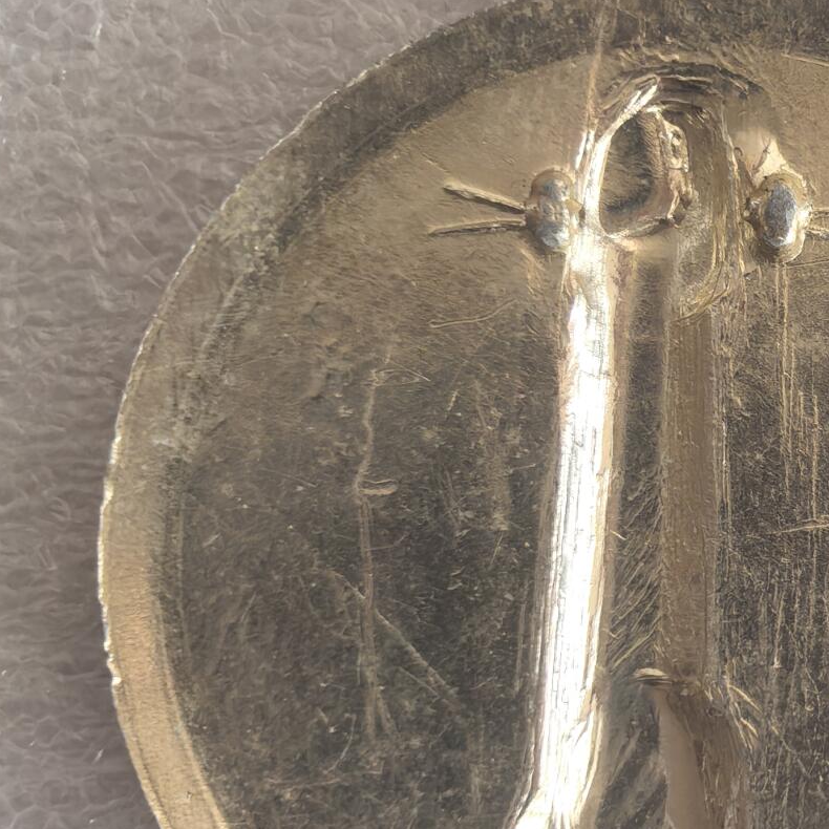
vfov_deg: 11.7
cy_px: 451
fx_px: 4037
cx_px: 699
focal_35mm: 149
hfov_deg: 11.7
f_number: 2
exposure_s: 1/300
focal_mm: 5.75
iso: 200
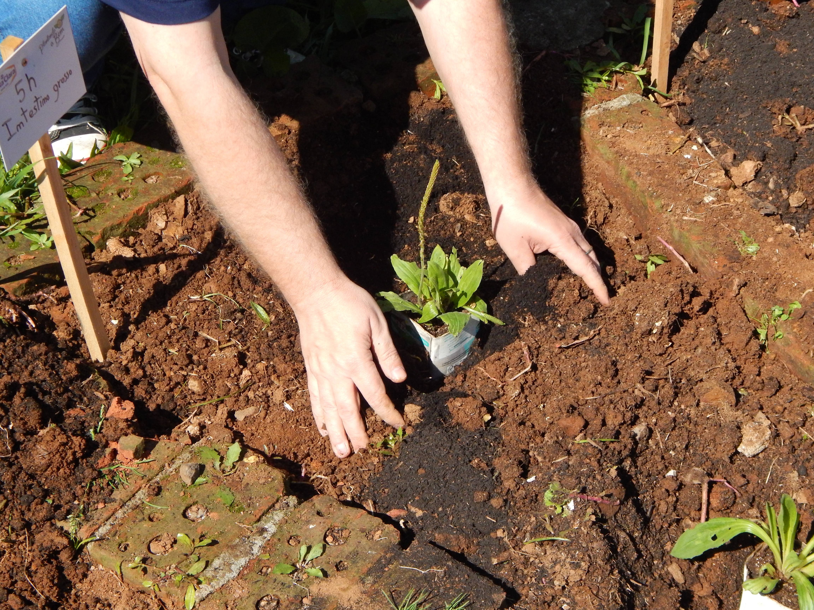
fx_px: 1787
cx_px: 407
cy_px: 305
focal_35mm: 76
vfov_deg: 19.4
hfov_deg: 25.7
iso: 400
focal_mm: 13.5
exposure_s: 1/640
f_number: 8.4
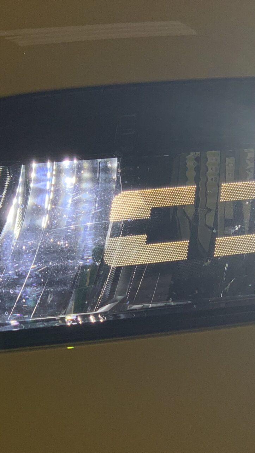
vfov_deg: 18.9
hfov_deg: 10.7
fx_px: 1358
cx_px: 180
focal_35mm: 113
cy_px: 243
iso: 16
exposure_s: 1/905
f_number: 2.4
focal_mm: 6
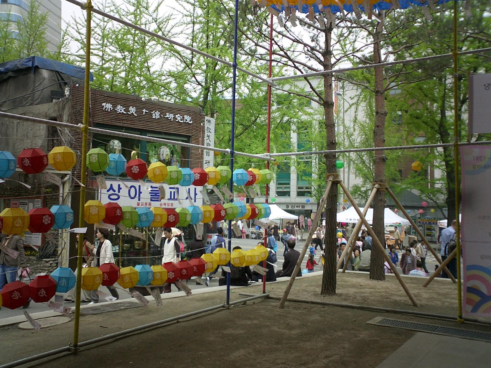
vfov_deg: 38.7
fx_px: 525
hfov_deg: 50.1
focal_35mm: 37
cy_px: 184
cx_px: 246
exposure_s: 1/500
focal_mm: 5.6
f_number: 3.5
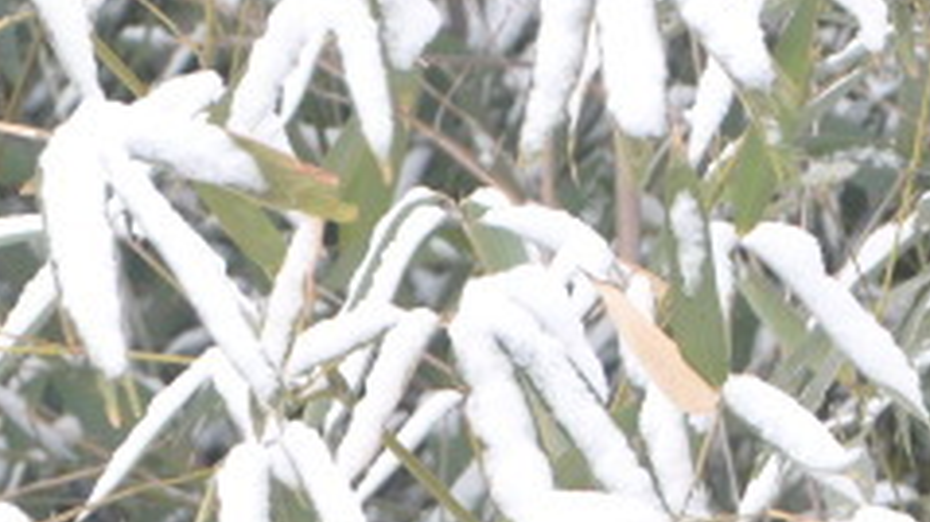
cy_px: 1149
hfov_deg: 3.1
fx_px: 17427
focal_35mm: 707
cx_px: 160
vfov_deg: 1.7
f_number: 9
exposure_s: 1/250
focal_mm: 105
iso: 640
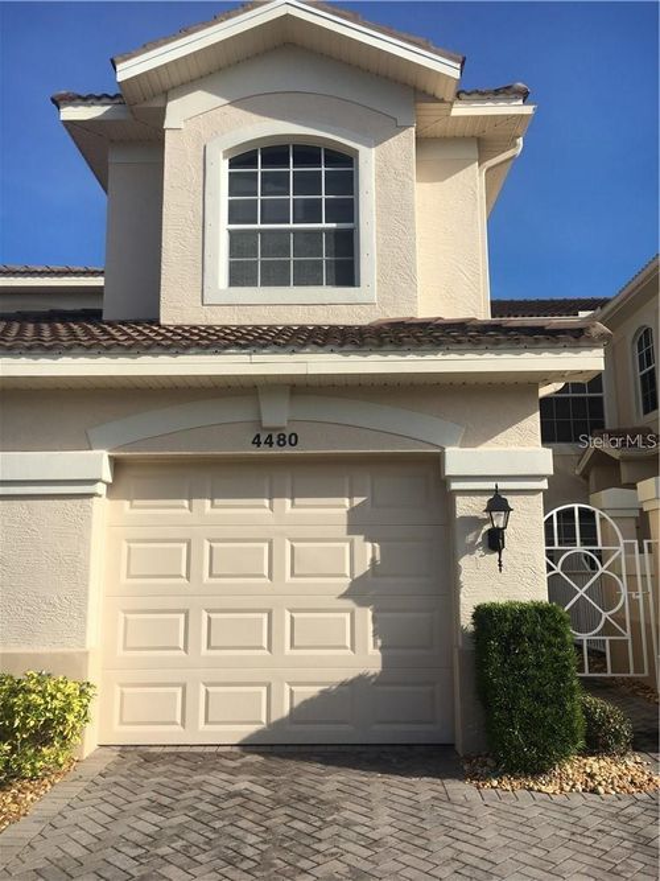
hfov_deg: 48.2
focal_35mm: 29
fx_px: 737
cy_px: 440
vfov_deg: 61.7
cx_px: 330
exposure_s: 1/1789
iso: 25
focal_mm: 4.15
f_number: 2.2
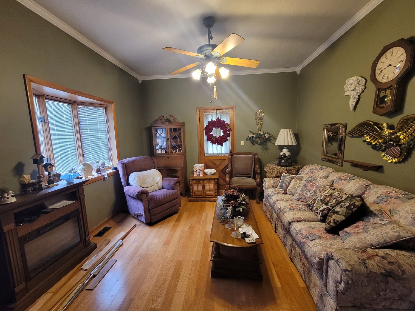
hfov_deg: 106.2
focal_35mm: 13
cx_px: 208
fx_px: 156
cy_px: 156
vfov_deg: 89.9
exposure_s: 1/60
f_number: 2.2
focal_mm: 2.2
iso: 400
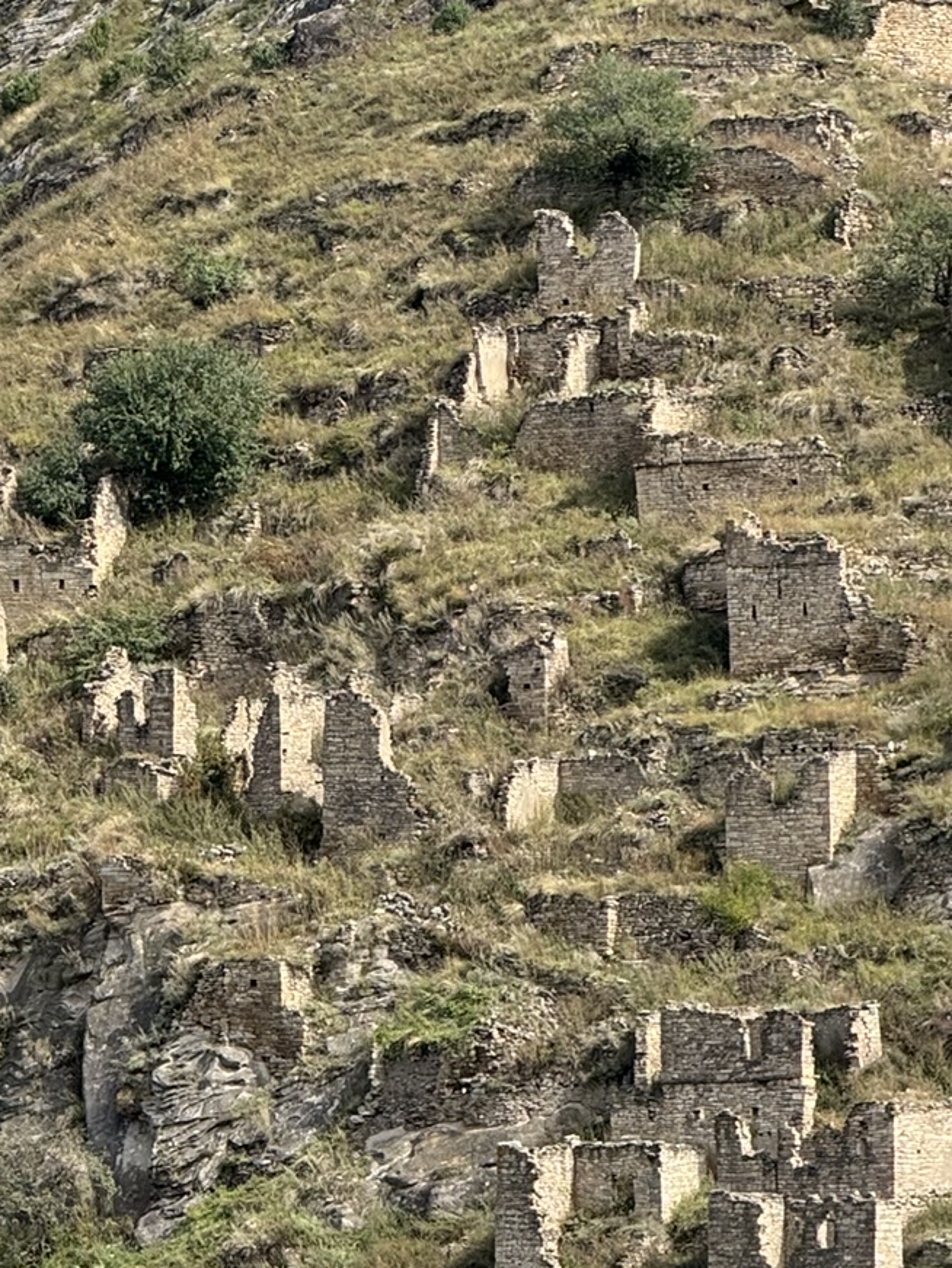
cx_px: 99
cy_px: 774
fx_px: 10333
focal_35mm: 282
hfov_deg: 5.3
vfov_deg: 7.0
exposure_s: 1/605
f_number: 2.8
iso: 50
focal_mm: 15.66
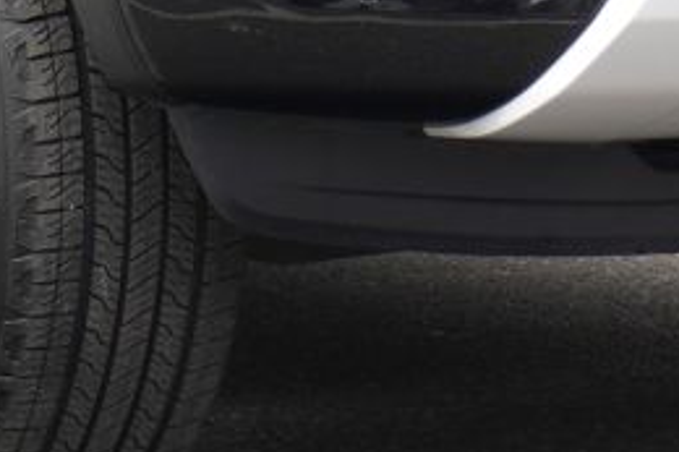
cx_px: 277
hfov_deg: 6.0
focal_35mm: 342
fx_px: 6448
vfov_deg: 4.0
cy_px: -523
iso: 160
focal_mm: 37
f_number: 5.6
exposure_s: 1/60
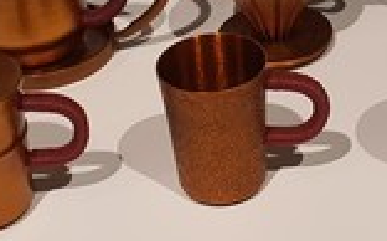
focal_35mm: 106
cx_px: 260
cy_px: 68
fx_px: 1116
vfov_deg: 12.3
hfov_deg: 19.6
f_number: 2.4
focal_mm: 4.3
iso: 160
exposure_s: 1/120
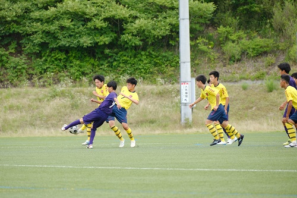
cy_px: 99
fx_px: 2367
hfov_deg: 7.2
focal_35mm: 287
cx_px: 148
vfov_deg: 4.8
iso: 1000
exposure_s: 1/500
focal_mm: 191.6
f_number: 5
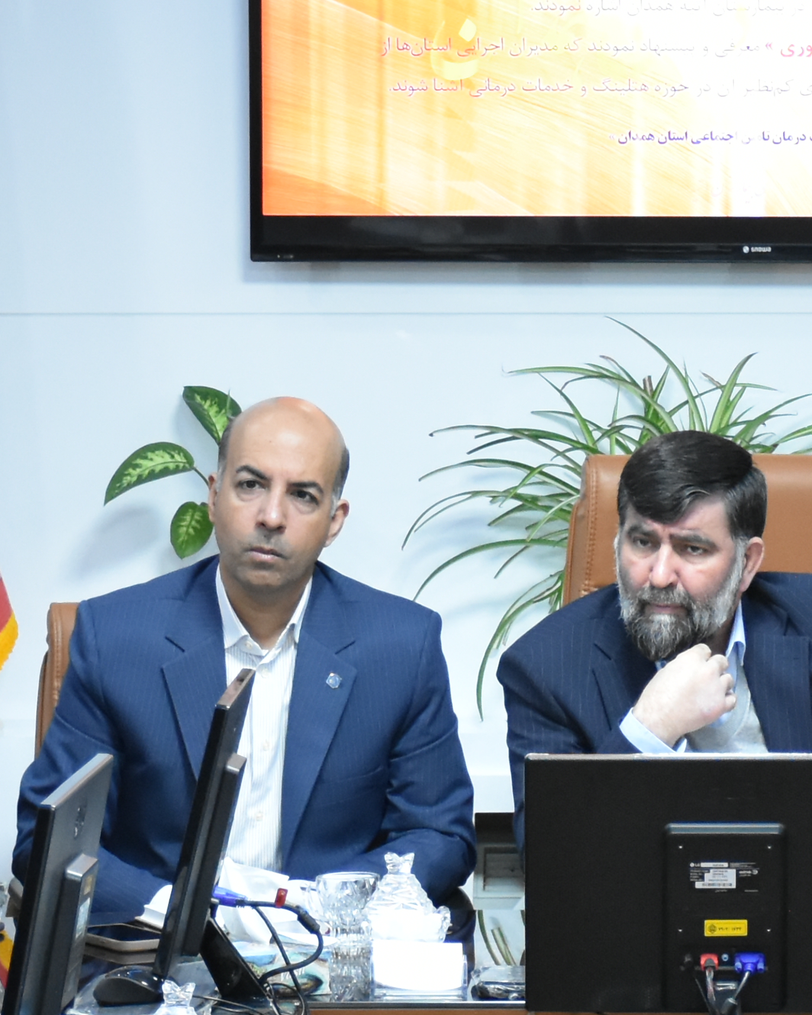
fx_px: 6658
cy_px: 572
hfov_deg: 7.0
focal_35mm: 222
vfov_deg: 8.7
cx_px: 691
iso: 2200
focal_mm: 45
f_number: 4.5
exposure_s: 1/60
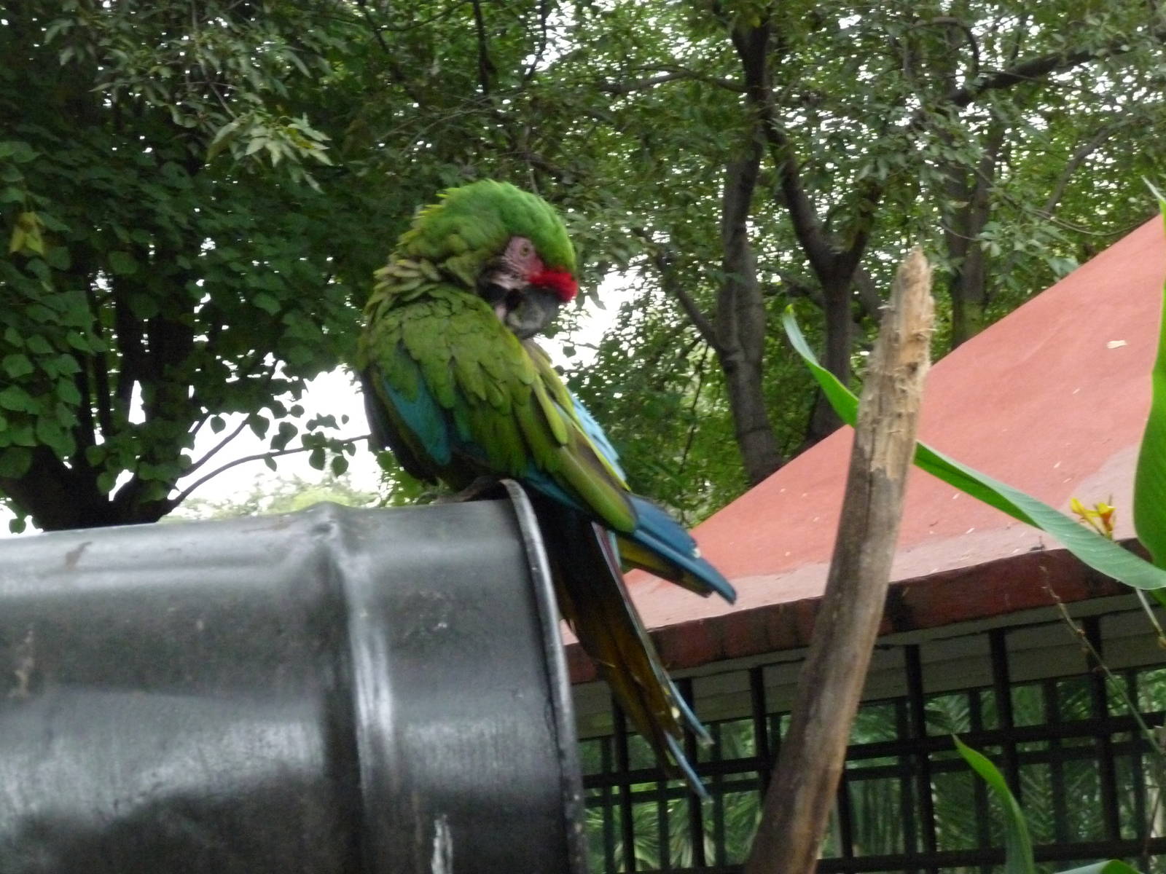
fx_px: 2998
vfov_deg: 16.6
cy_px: 437
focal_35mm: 89
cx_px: 583
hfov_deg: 22.0
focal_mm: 15.2
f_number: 4.7
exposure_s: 1/160
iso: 800
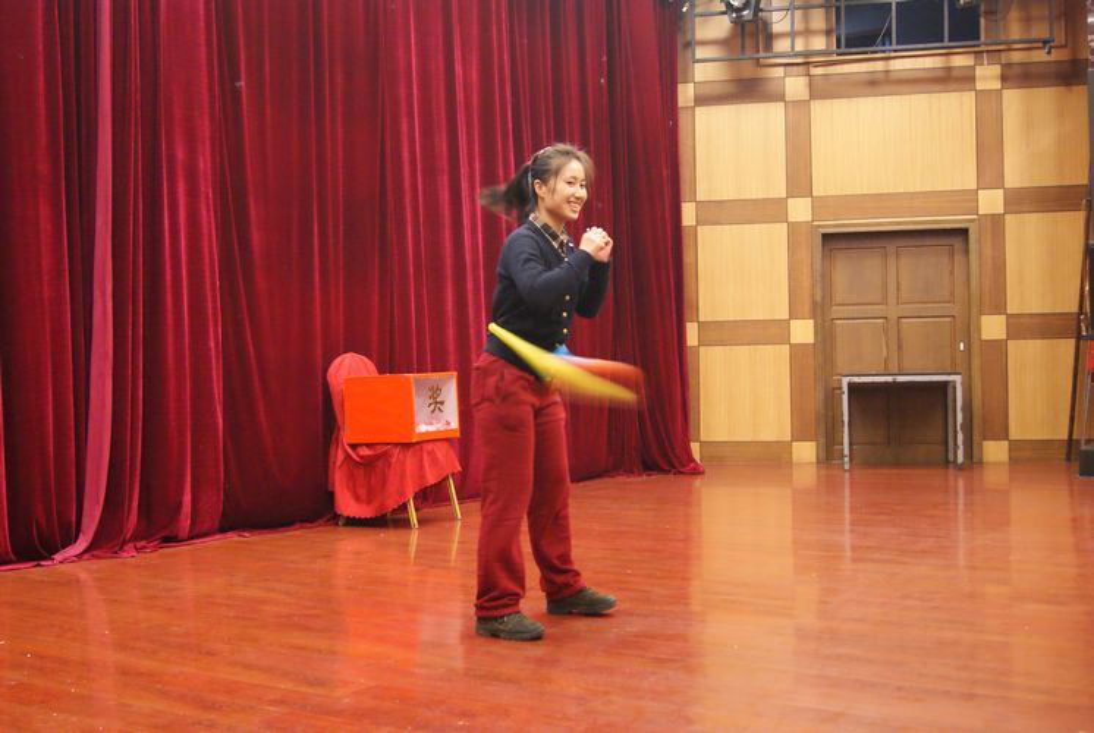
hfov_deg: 46.3
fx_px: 1278
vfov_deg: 32.0
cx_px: 547
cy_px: 366
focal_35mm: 42
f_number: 4.5
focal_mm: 28
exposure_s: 1/50
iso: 1600
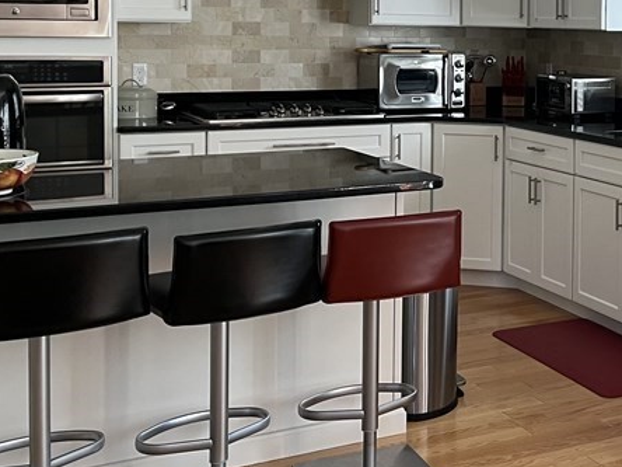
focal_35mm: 60
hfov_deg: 30.2
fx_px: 1078
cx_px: 602
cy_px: 79
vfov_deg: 24.0
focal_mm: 5.1
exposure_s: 1/96
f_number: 1.6
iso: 125
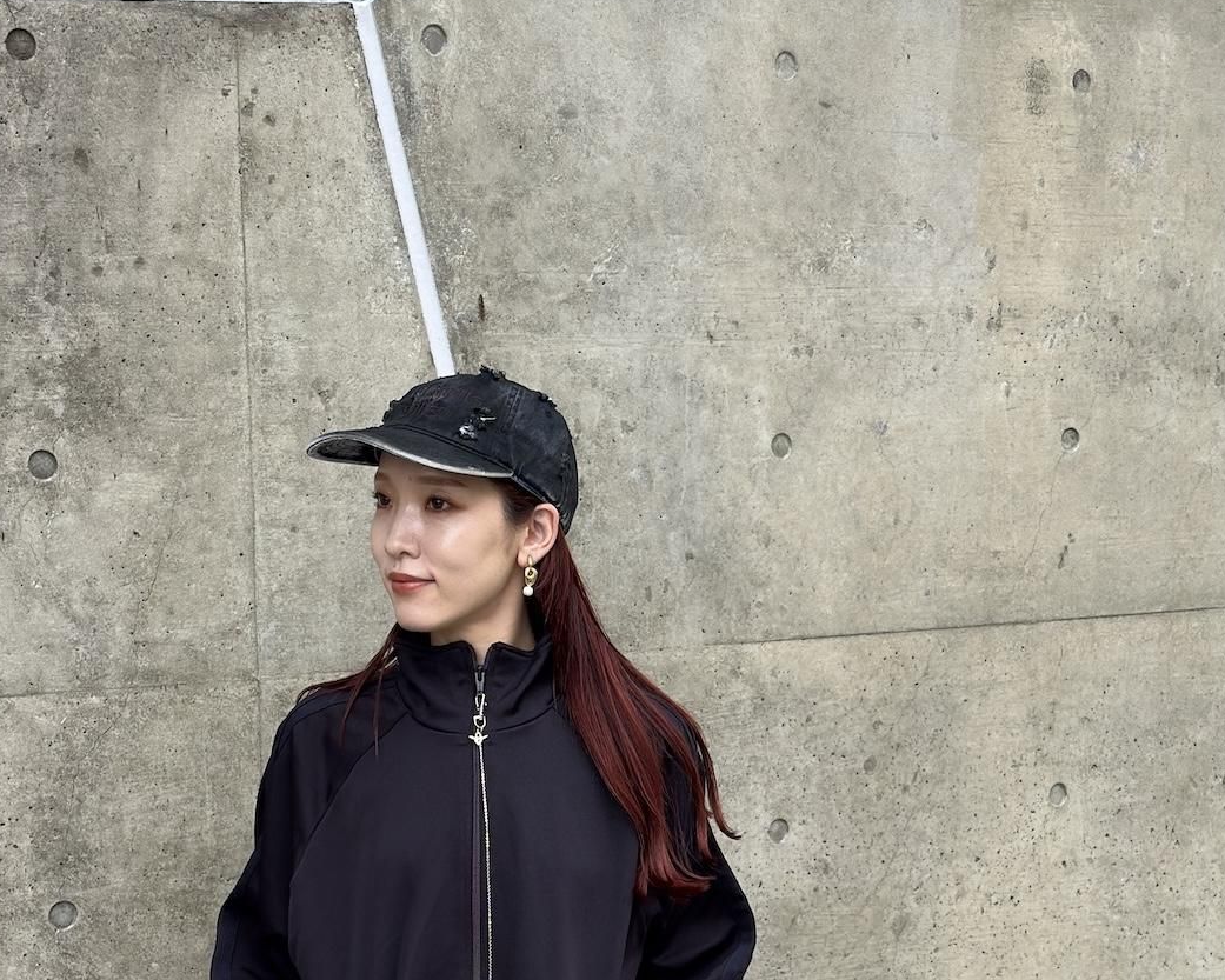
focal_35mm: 72
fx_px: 2611
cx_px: 619
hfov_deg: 26.4
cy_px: 812
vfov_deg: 21.0
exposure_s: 1/597
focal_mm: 6.86
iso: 80
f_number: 1.78
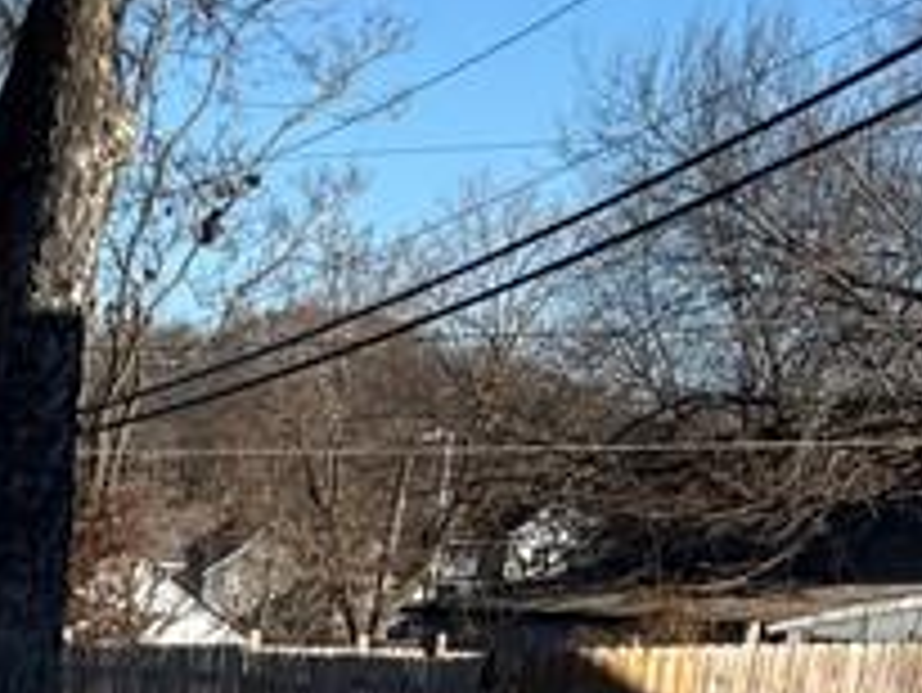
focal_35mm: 130
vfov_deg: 10.7
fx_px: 3465
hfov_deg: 12.4
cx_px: -1196
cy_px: 1278
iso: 50
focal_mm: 5.96
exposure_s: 1/2398
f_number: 1.6
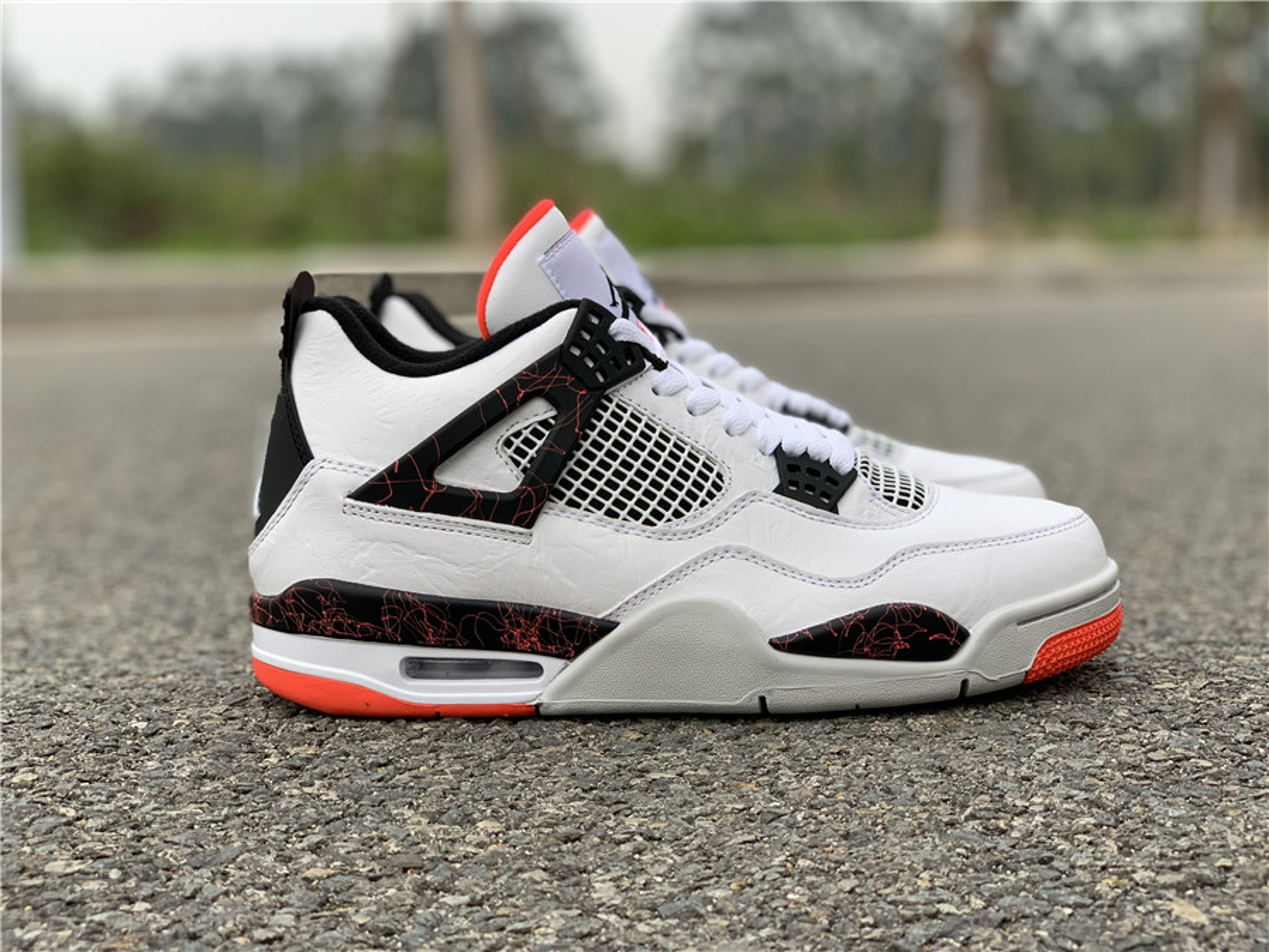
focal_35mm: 52
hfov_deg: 36.8
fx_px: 1906
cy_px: 476
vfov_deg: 28.0
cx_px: 634
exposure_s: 1/200
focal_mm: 6
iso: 16
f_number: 2.4
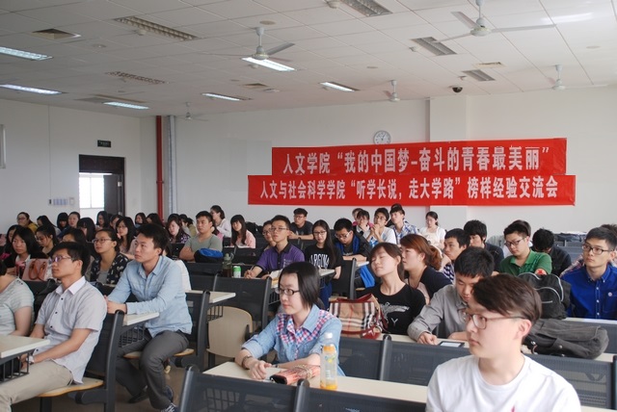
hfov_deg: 46.4
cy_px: 206
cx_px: 308
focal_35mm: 42
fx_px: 720
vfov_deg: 32.0
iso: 200
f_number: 4.2
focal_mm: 28
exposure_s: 1/40
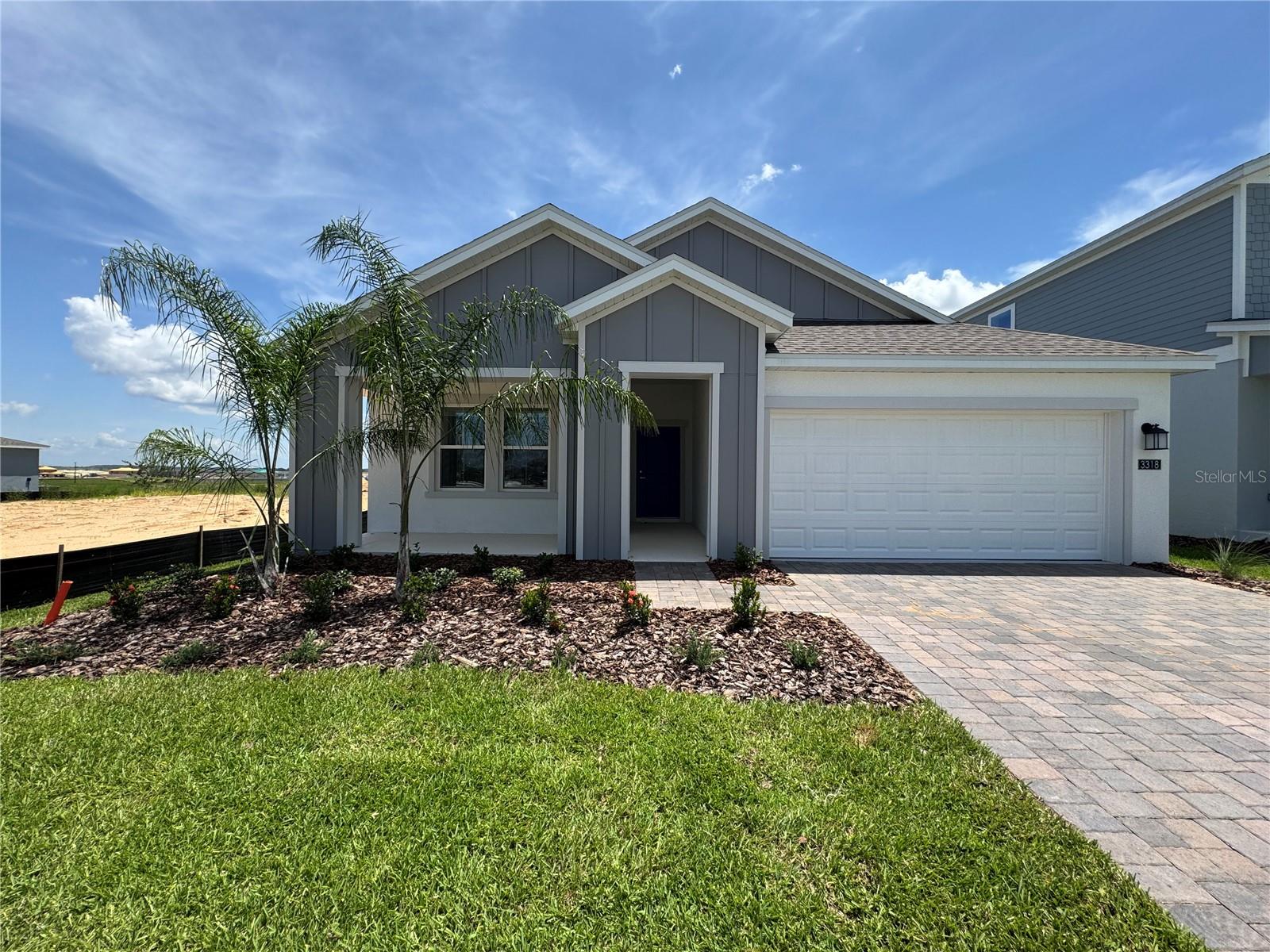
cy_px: 476
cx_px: 635
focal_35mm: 14
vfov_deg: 85.7
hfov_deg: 102.1
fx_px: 514
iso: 40
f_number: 2.2
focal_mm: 2.22
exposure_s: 1/1256
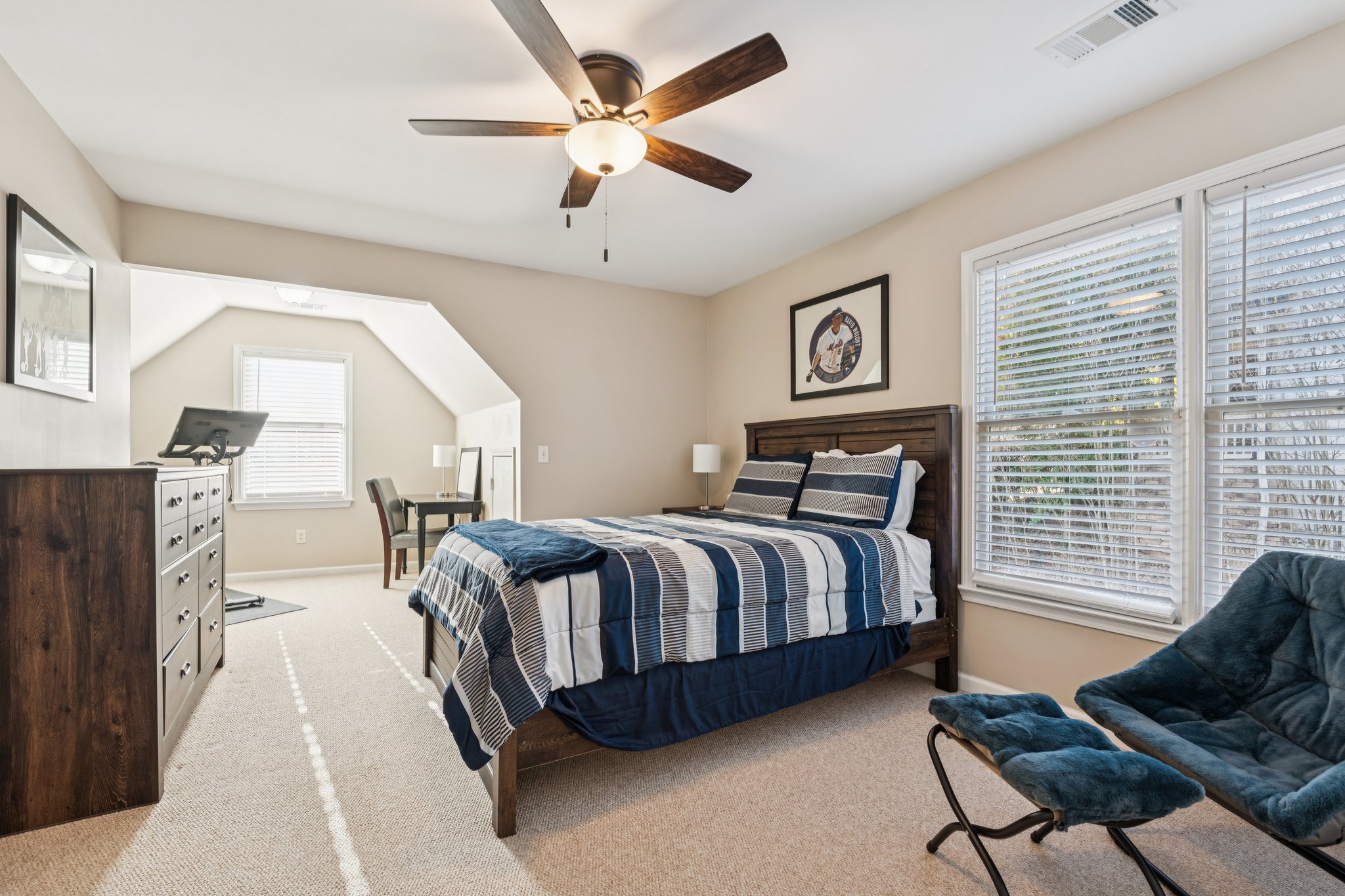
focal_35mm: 16
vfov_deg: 73.7
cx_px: 672
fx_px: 598
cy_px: 448
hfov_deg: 96.7
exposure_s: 1/10
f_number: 8
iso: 400
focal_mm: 16
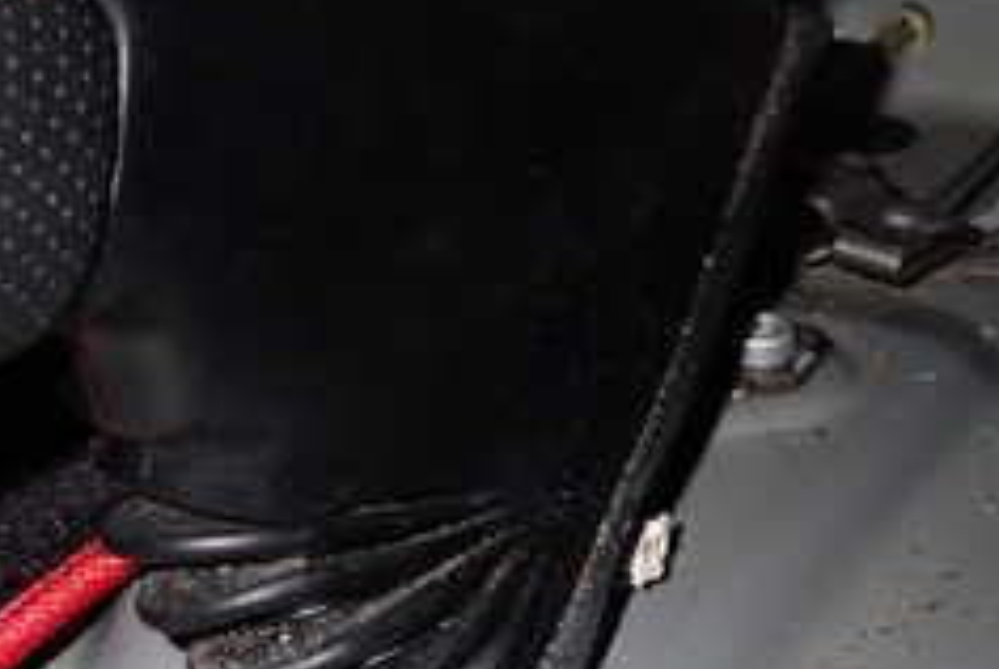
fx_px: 1834
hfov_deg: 27.8
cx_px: -97
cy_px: 559
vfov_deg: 20.4
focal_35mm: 66
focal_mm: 4.5
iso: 320
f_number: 5.6
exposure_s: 1/30
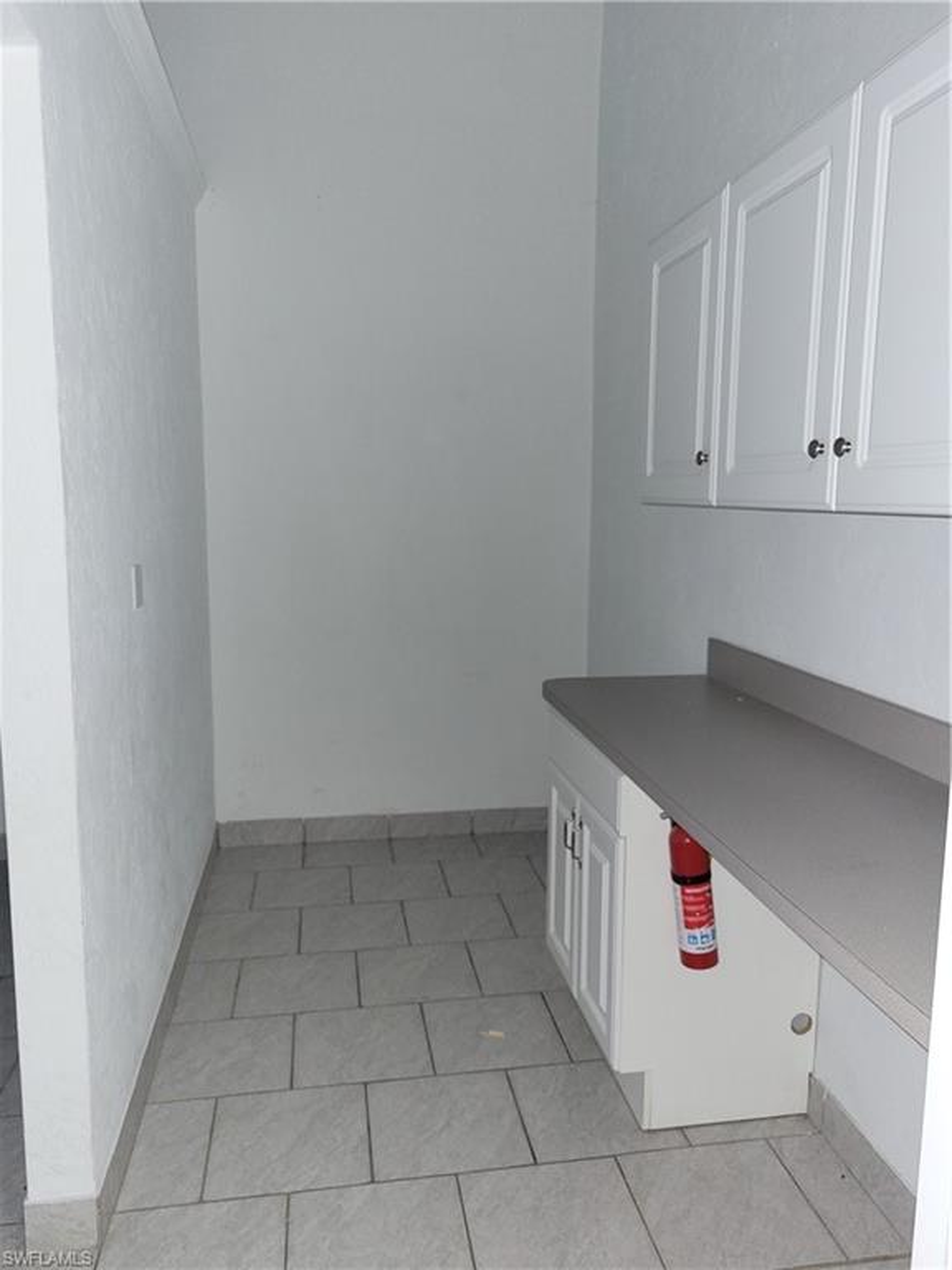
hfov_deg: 53.1
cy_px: 635
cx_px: 476
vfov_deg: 67.3
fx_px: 953
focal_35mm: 26
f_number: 1.8
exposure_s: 1/11
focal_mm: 5.4
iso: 125
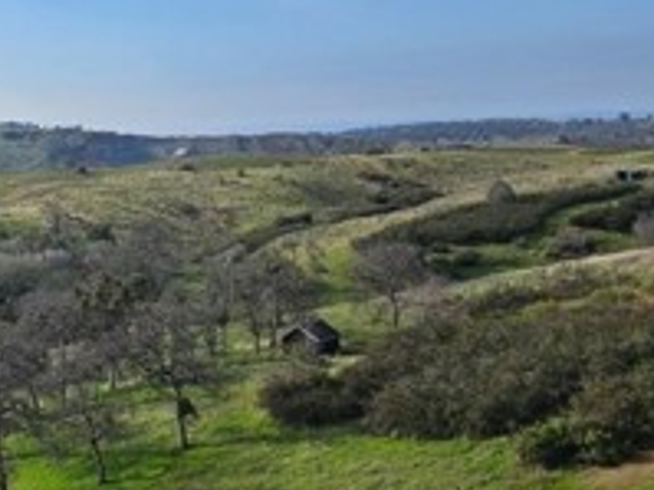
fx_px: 1397
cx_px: -115
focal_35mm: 74
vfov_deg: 19.7
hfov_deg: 24.1
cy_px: 118
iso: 25
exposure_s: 1/4233
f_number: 1.8
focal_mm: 5.4
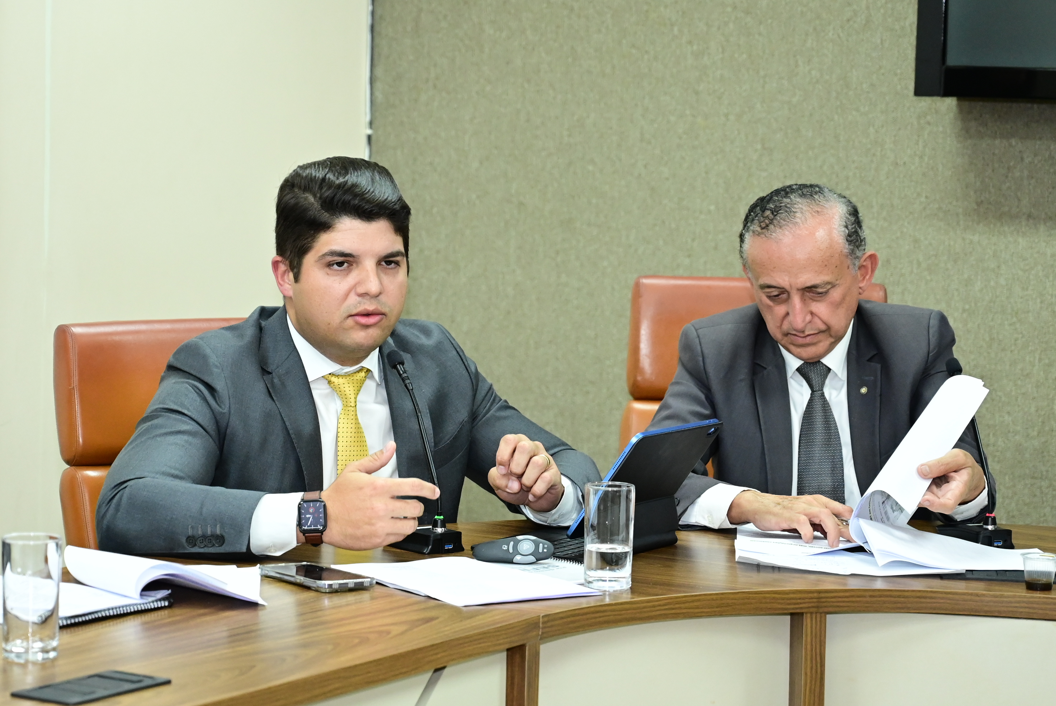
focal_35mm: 105
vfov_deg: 13.1
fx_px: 3082
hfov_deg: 19.4
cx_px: 528
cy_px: 353
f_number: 4
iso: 3200
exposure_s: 1/125
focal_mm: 70
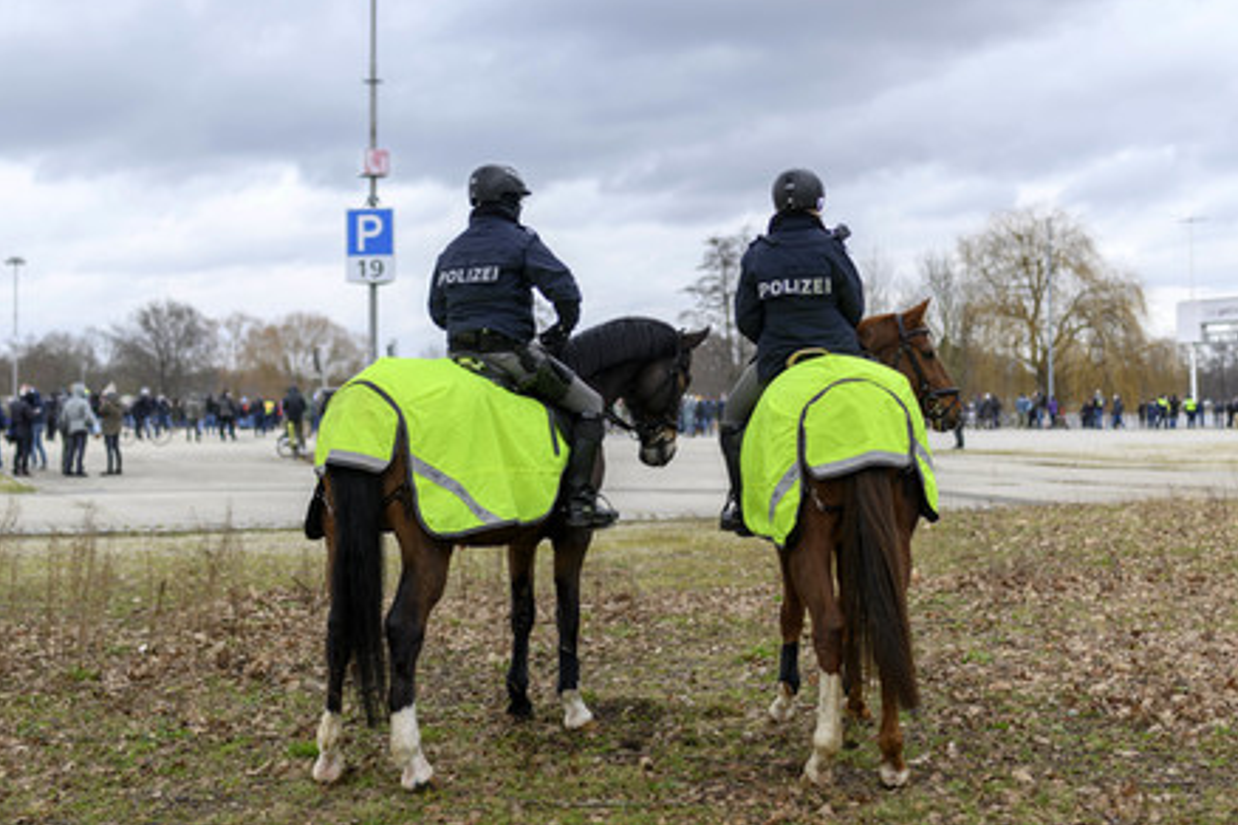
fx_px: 1238
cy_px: 410
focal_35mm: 36
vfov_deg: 36.9
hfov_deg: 53.1
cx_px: 609
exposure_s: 1/800
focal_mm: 35
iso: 80
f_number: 1.4
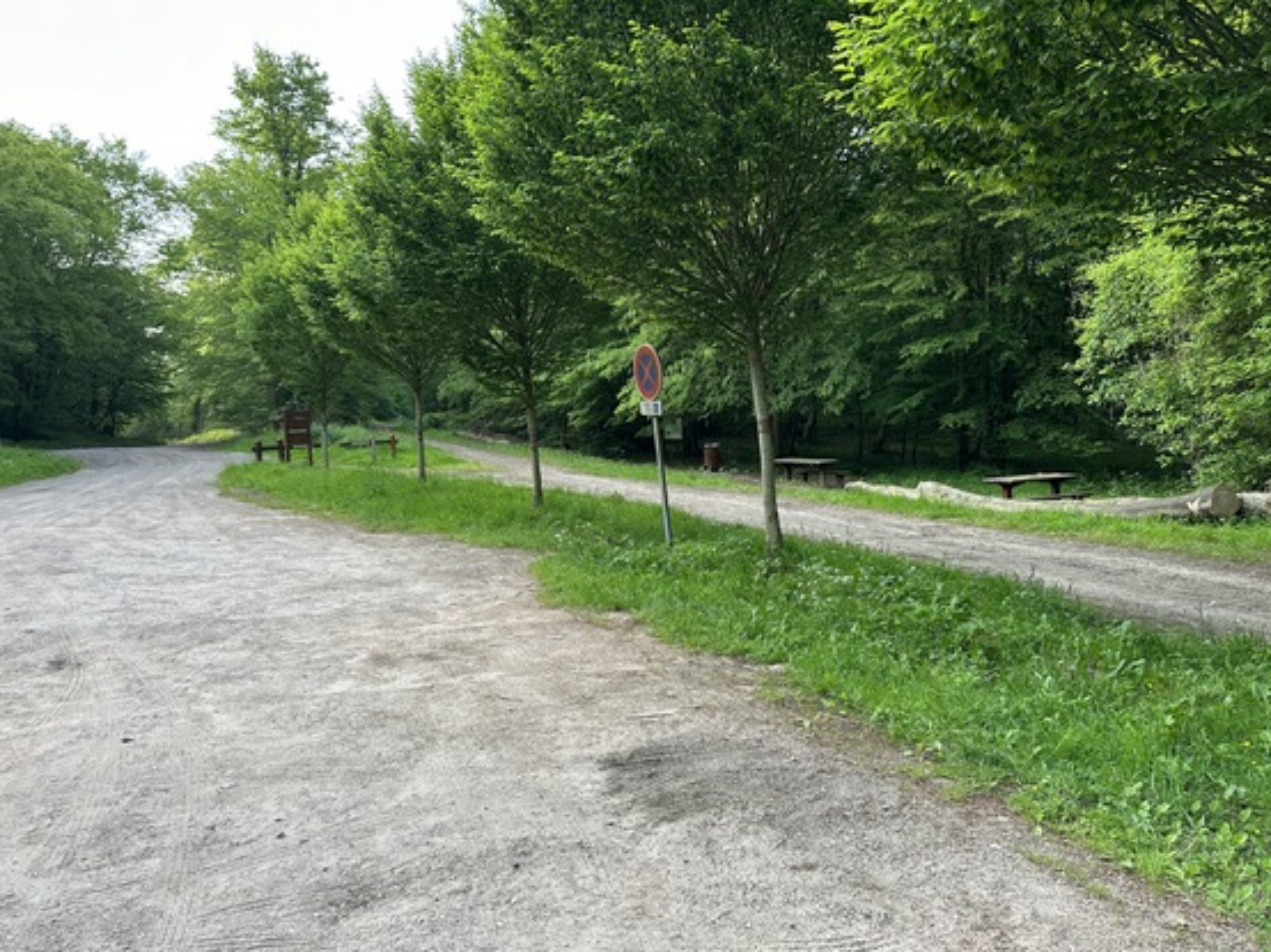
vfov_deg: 53.0
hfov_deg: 67.3
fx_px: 954
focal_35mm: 26
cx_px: 619
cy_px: 463
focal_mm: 6.86
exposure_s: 1/404
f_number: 1.78
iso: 80
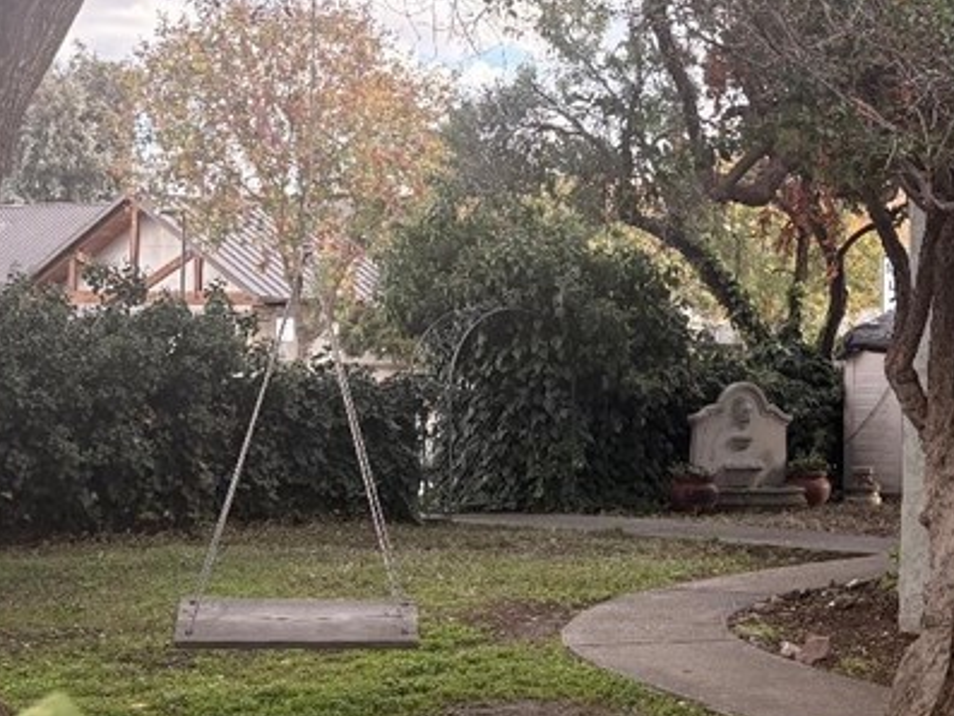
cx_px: 1019
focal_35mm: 67
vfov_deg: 21.9
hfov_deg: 26.9
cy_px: 399
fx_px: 1847
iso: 64
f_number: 1.6
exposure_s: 1/260
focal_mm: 5.96
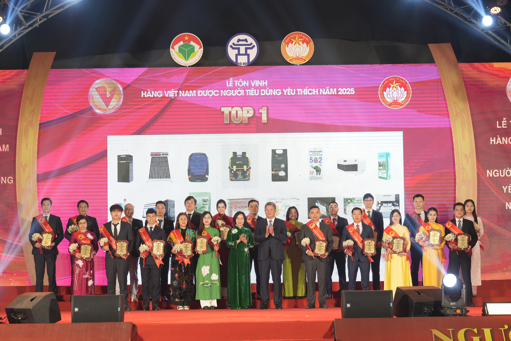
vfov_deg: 15.7
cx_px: 256
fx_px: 1235
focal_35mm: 87
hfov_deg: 23.4
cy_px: 170
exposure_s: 1/160
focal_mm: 87
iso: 1000
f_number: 4
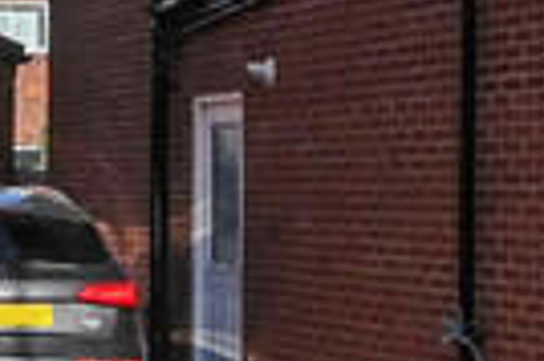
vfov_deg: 11.5
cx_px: -694
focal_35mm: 107
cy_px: -371
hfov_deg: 14.2
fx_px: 1615
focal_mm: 14
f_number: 8
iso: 500
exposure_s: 1/1600
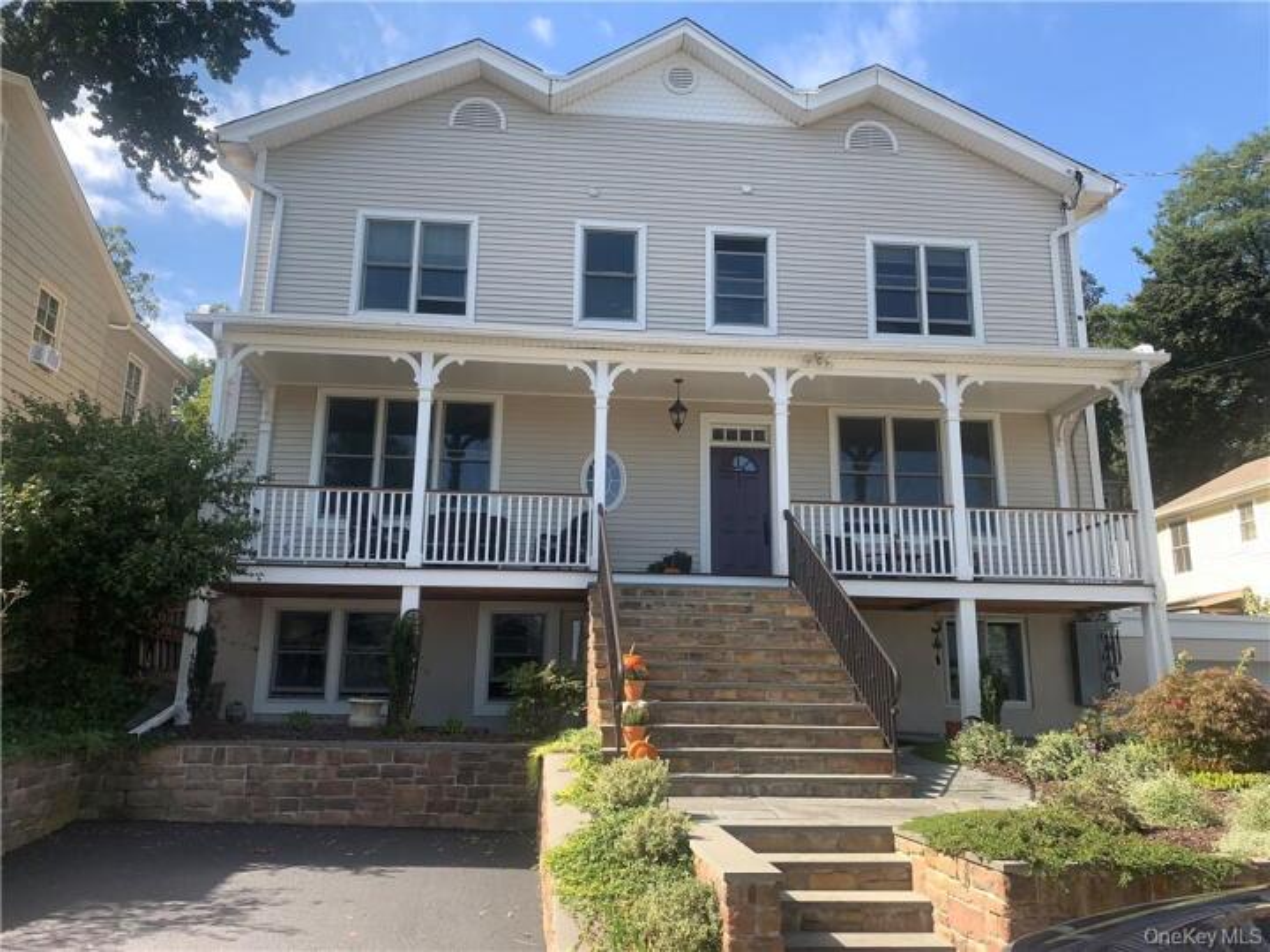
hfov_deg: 67.3
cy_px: 476
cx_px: 635
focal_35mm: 26
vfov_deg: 53.1
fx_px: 954
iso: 25
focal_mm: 4.25
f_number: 1.8
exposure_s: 1/991
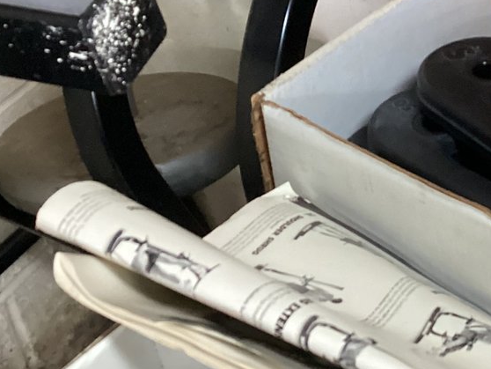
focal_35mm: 84
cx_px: 476
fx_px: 1192
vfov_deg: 17.5
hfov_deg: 22.5
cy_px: 81
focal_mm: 3.3
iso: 500
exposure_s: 1/30
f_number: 2.4
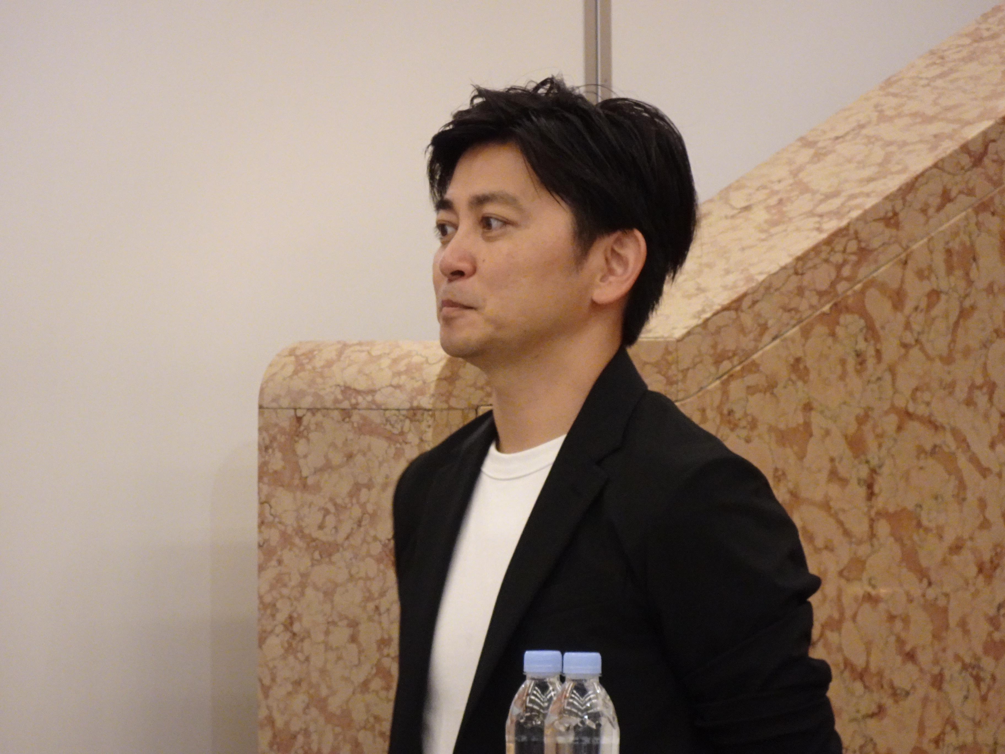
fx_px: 16200
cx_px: 502
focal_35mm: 558
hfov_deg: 3.6
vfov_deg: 2.7
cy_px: 377
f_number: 6.3
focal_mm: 91.13
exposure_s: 1/20
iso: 800
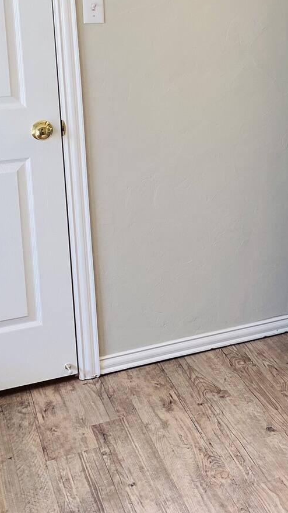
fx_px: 897
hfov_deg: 16.2
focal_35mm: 66
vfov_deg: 30.8
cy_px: 78
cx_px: 472
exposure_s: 1/120
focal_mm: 4.25
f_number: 1.8
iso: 50
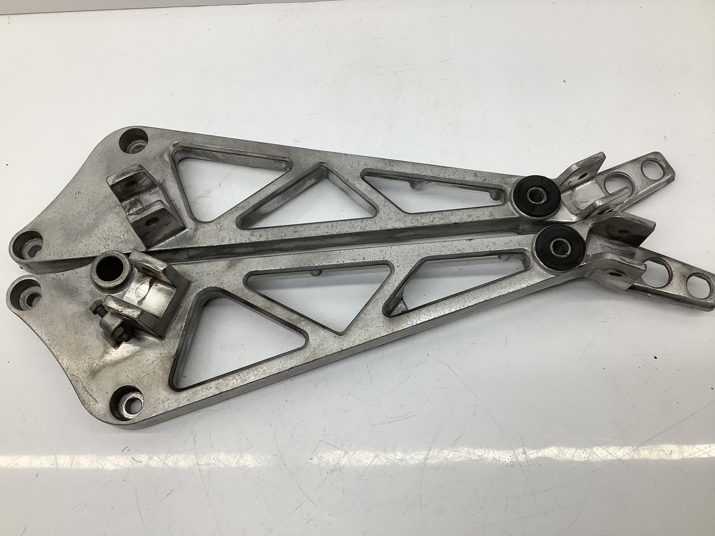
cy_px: 268
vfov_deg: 45.4
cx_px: 358
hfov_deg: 58.4
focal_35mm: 31
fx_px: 640
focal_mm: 3.3
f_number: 2.4
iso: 40
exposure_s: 1/120
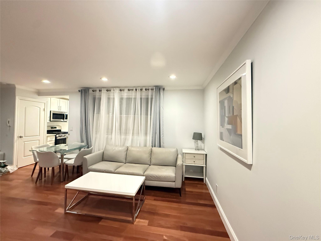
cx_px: 160
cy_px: 120
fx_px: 130
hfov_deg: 102.1
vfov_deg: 85.7
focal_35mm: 14
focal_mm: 2.22
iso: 1000
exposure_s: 1/60
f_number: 2.2
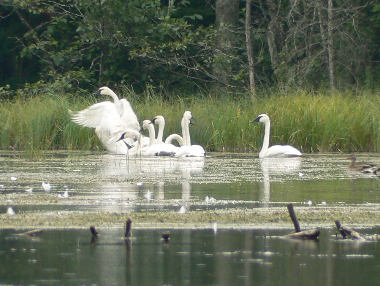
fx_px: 4747
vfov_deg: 3.4
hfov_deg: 4.6
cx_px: 190
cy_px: 143
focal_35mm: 432
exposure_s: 1/125
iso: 80
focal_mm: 72
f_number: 5
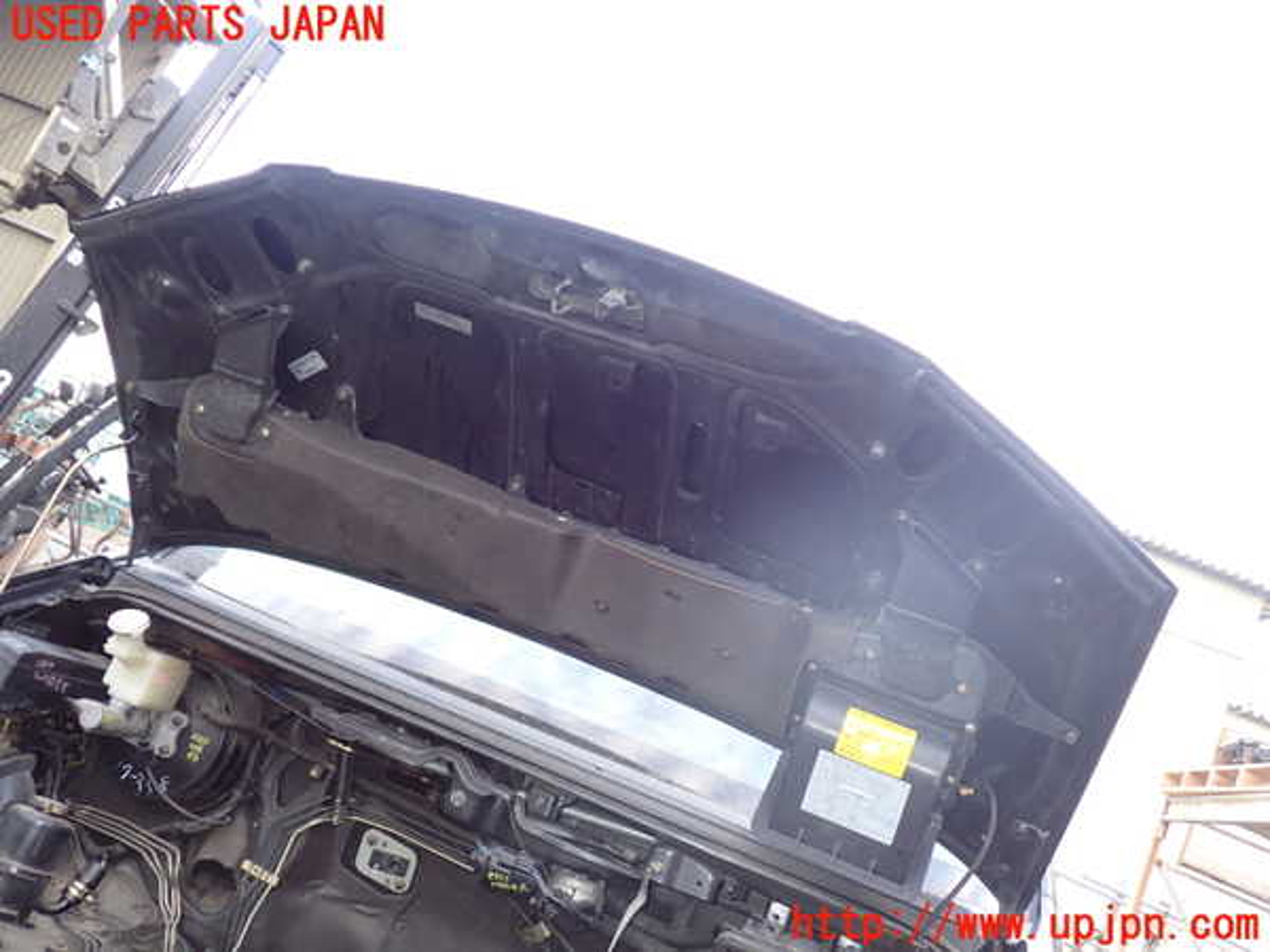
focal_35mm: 30
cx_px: 635
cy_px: 476
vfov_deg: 46.8
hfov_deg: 60.0
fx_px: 1101
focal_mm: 5.4
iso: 125
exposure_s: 1/60
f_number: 2.3
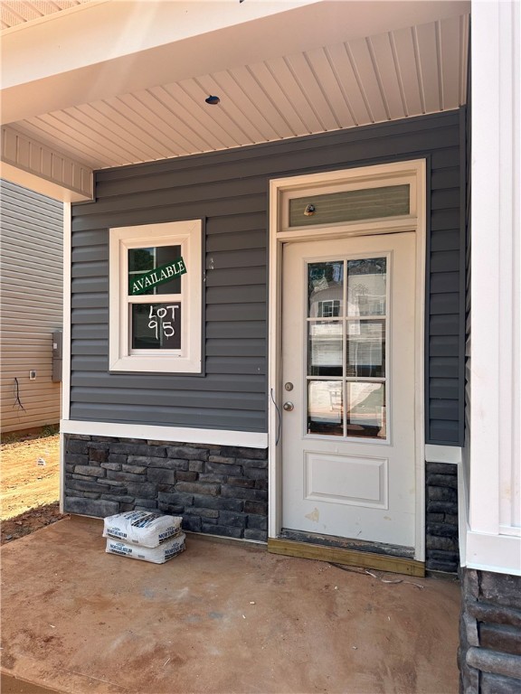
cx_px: 260
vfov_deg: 71.6
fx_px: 482
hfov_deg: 56.8
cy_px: 347
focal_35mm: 24
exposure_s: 1/2469
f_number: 1.78
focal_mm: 6.86
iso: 80
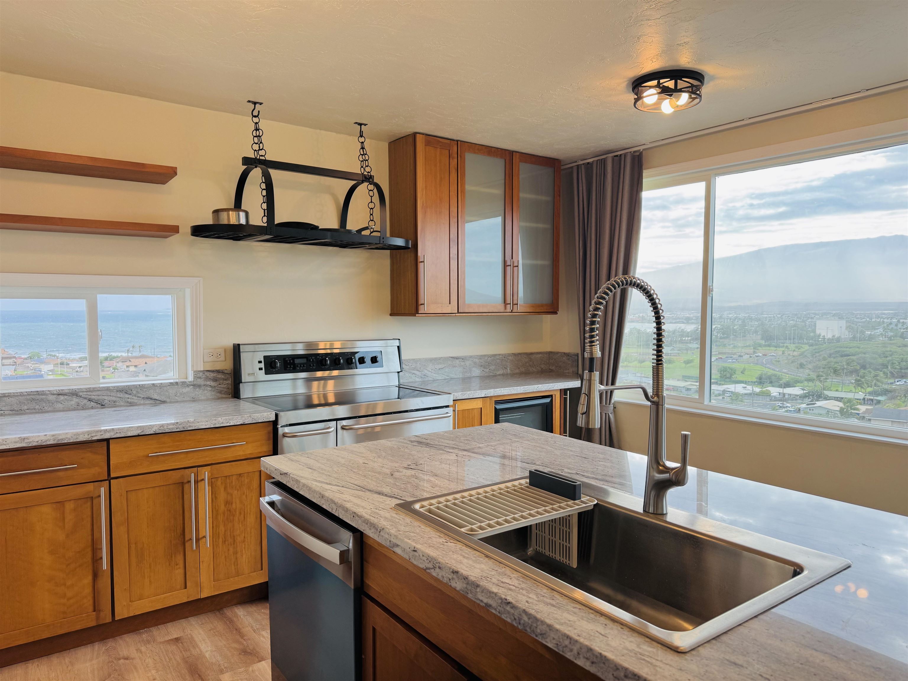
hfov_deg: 71.6
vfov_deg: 56.8
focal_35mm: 24
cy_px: 340
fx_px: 630
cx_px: 454
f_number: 1.78
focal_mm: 6.76
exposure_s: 1/203
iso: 64
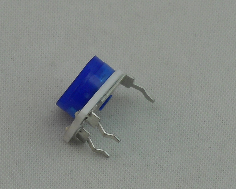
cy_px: 38
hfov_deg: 5.4
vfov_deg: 4.3
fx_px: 2494
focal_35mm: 357
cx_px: 136
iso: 100
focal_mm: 18.2
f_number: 5.8
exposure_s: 1/60
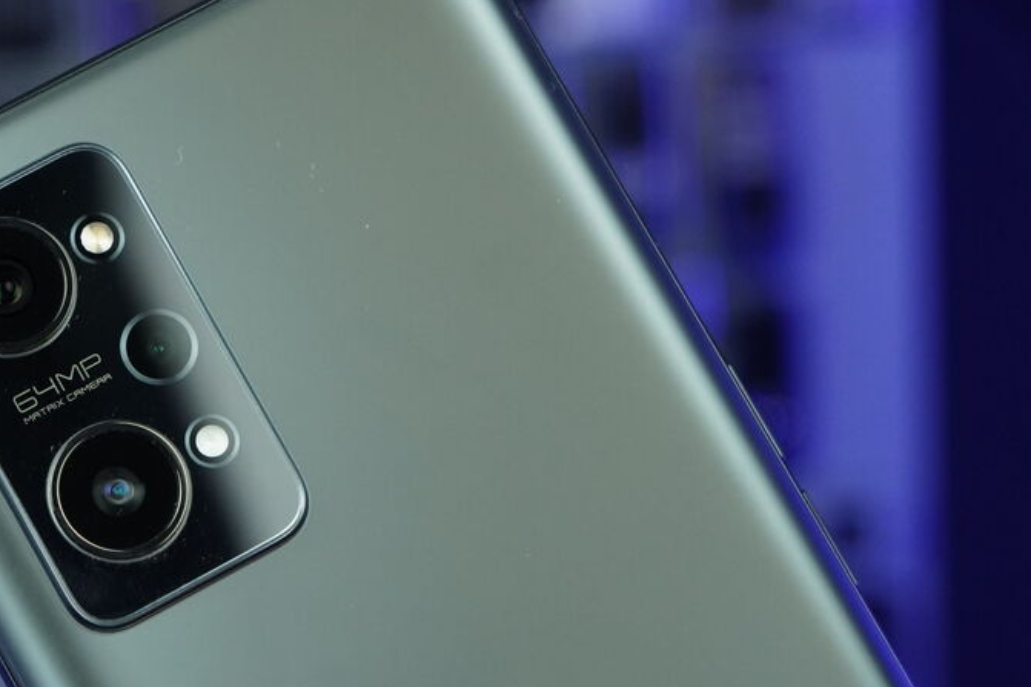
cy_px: 340
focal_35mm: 73
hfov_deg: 27.5
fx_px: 2090
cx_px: 310
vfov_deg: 18.7
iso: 1600
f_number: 7.1
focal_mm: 51
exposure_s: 1/160
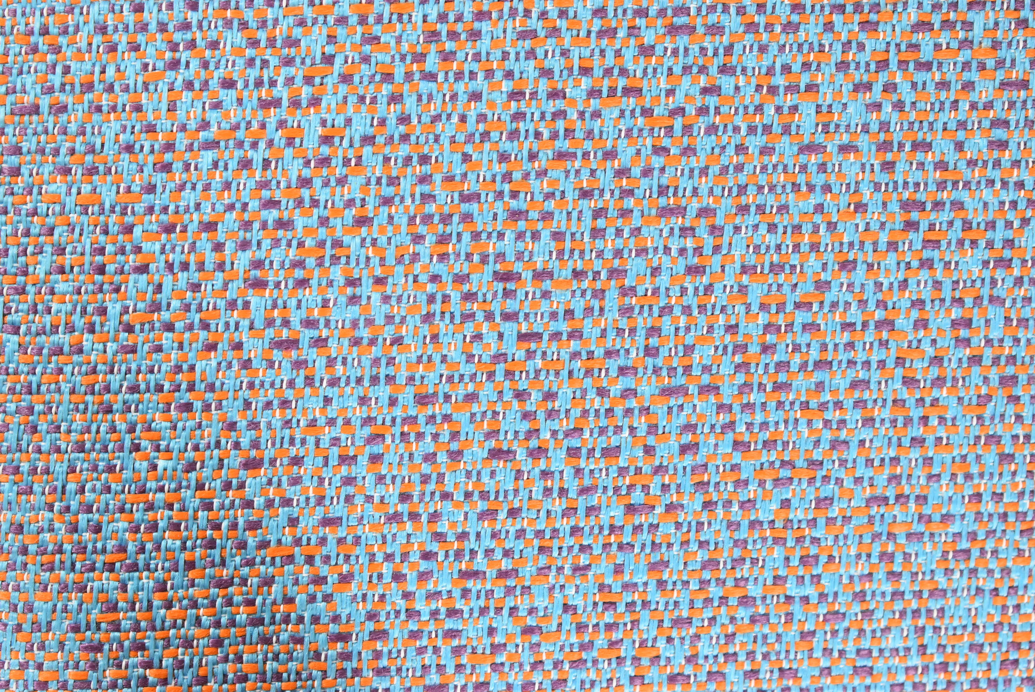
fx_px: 2374
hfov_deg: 24.6
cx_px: 518
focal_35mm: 82
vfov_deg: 16.6
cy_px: 346
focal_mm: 55
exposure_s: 1/125
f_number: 5.6
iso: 2800
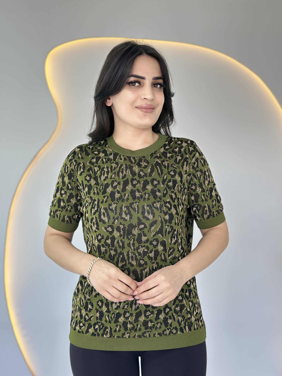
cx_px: 141
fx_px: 521
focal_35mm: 48
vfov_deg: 39.7
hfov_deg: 30.3
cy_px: 188
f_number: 1.78
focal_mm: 6.86
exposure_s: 1/138
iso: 80
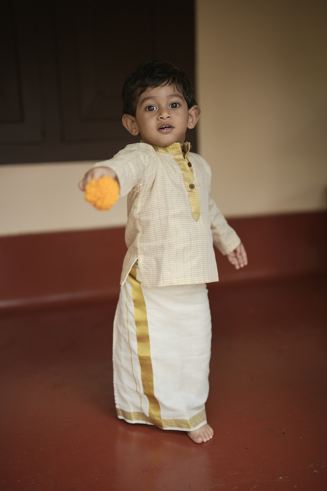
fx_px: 681
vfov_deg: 39.6
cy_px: 246
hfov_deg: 27.0
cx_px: 164
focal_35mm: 50
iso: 100
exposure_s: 1/320
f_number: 1.4
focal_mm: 50
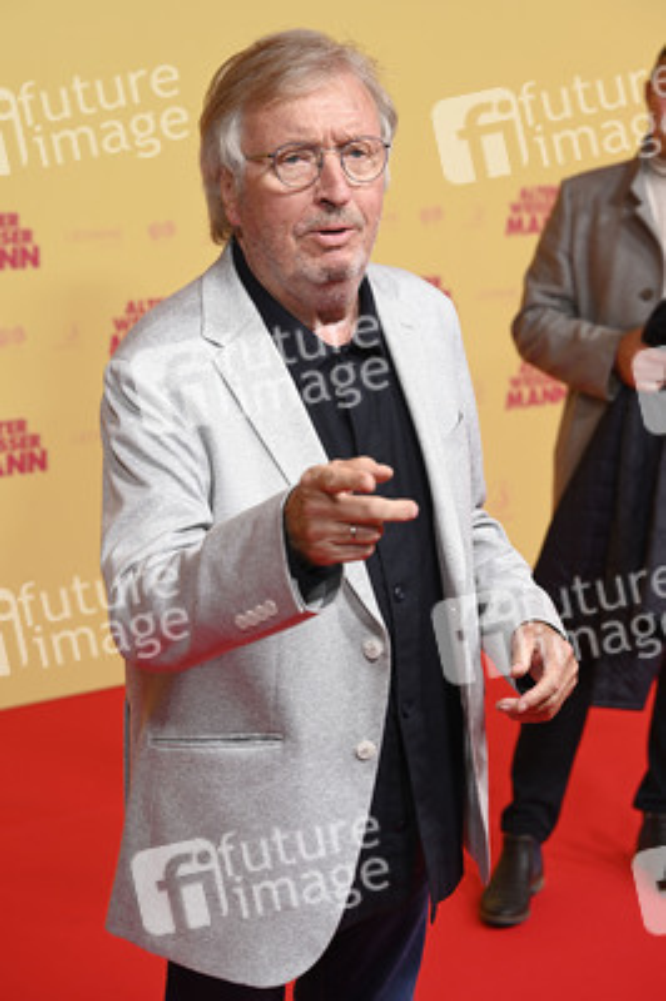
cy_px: 500
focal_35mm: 72
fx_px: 2001
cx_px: 333
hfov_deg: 18.9
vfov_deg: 28.1
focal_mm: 72
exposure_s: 1/160
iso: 320
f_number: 5.6
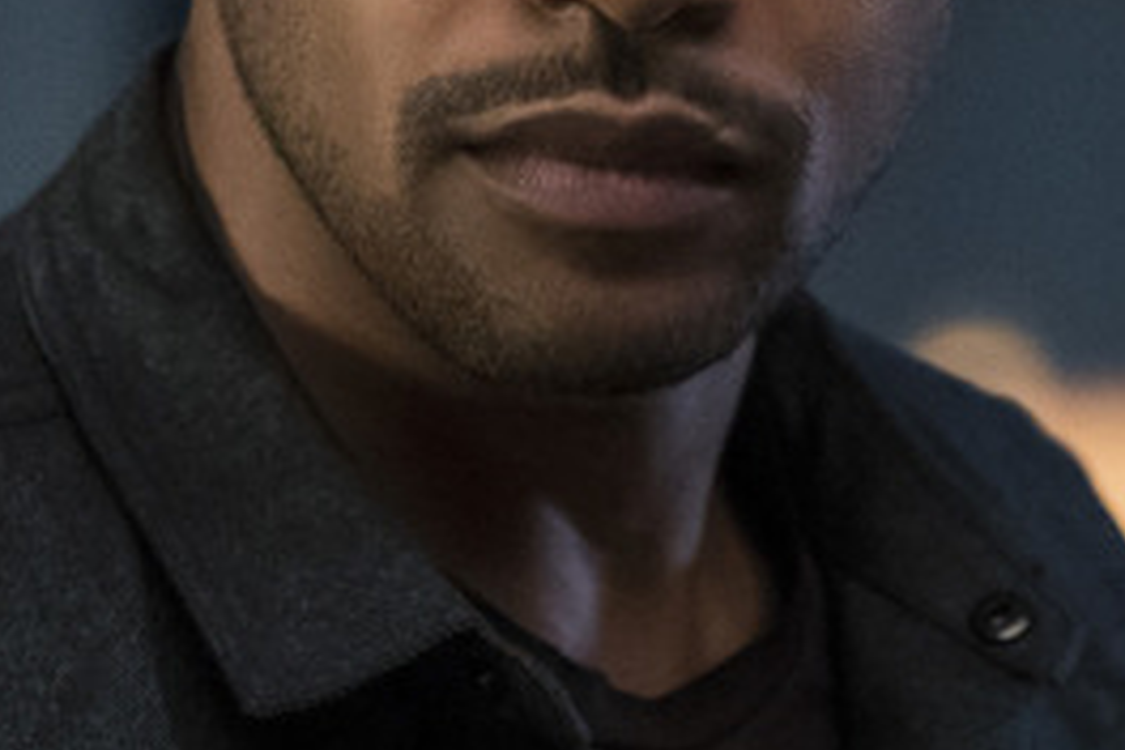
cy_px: 62
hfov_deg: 3.5
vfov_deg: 2.3
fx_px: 18499
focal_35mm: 592
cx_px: 102
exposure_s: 1/80
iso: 12800
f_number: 4
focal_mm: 200
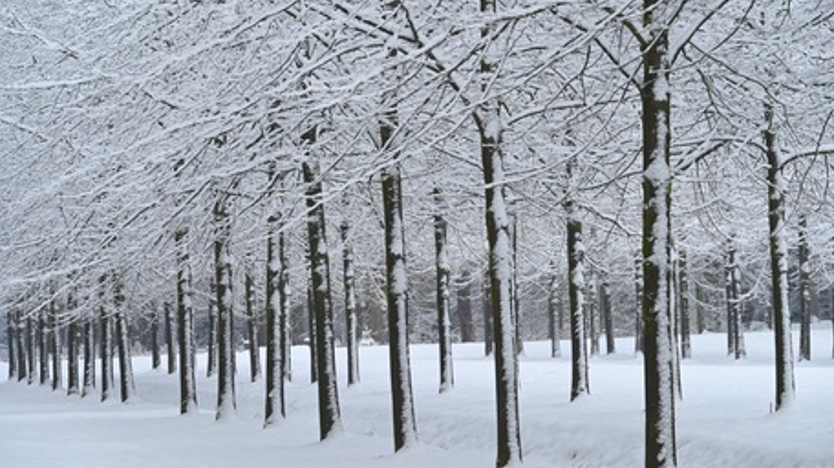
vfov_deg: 9.2
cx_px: 419
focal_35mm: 132
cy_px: 236
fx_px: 2918
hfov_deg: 16.3
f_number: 8
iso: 400
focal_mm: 125
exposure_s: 1/250
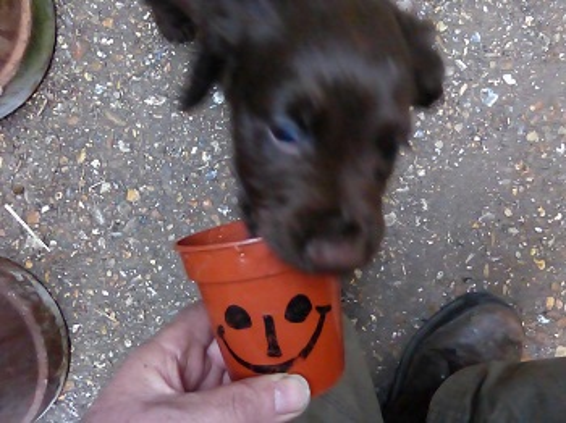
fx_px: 408
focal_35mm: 25
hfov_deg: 69.4
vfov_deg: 54.8
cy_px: 212
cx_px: 283
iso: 3200
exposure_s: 1/40
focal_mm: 4.3
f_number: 3.3
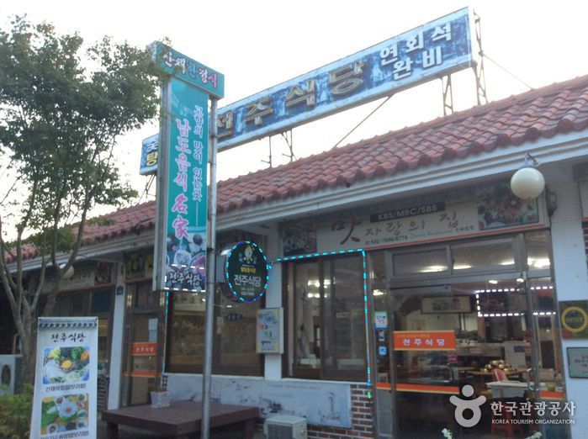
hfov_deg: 55.4
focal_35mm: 33
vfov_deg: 42.8
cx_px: 294
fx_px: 560
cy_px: 220
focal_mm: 3.3
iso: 64
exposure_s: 1/120
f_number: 2.4
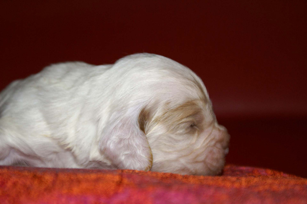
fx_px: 895
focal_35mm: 105
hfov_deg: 19.5
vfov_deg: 13.0
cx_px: 154
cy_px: 102
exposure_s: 1/125
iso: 400
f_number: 5.6
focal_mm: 70
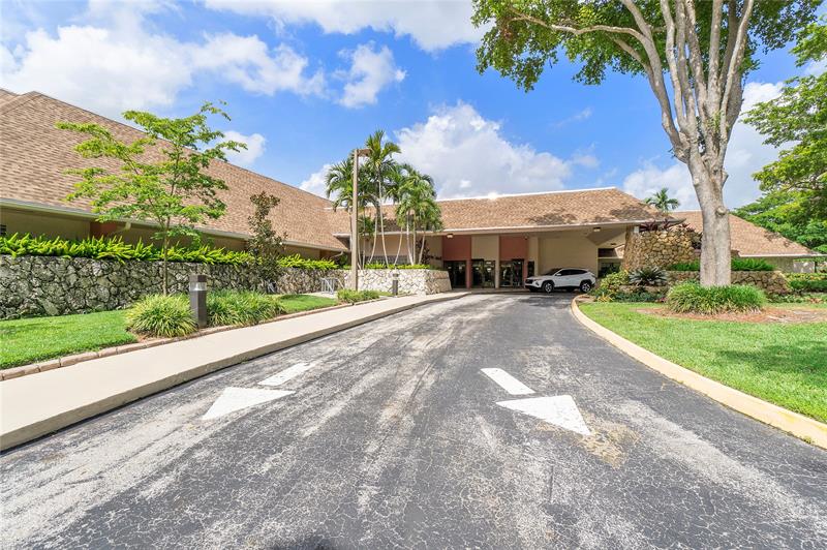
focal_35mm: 15
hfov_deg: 100.4
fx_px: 344
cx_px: 414
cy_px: 275
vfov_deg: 77.2
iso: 100
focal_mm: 10
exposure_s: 1/125
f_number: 11
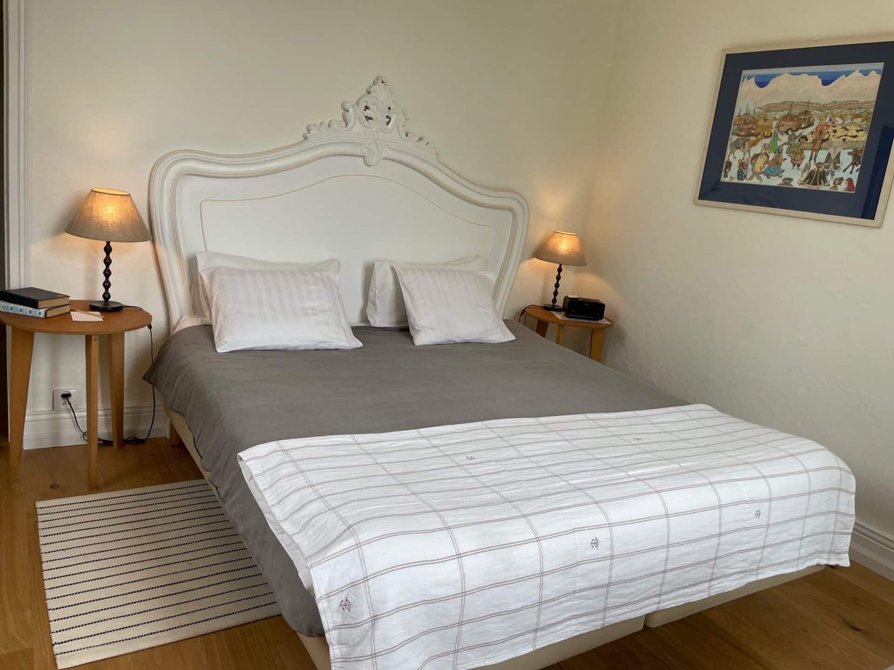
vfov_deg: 53.1
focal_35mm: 26
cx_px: 447
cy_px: 335
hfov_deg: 67.3
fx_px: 671
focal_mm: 4.2
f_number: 1.6
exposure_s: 1/223
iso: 32
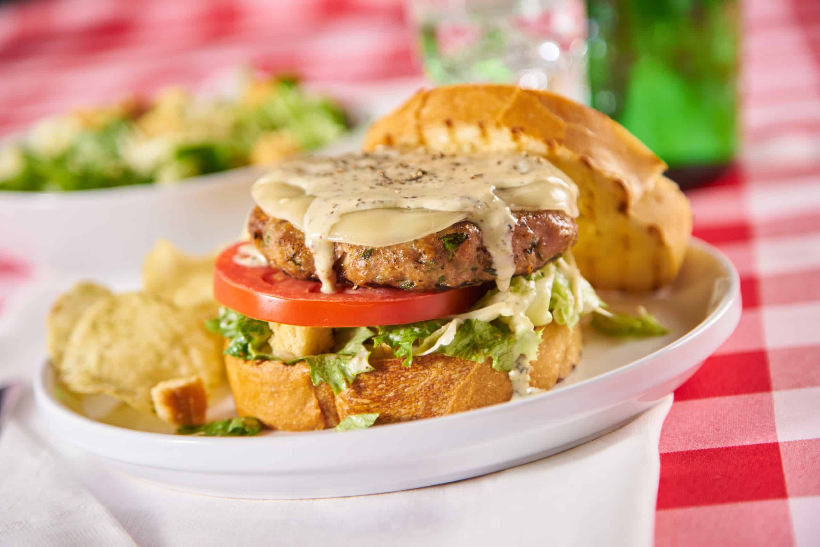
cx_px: 410
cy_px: 274
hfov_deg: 19.5
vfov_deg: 13.0
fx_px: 2392
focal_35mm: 105
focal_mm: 105
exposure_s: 1/100
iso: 250
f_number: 4
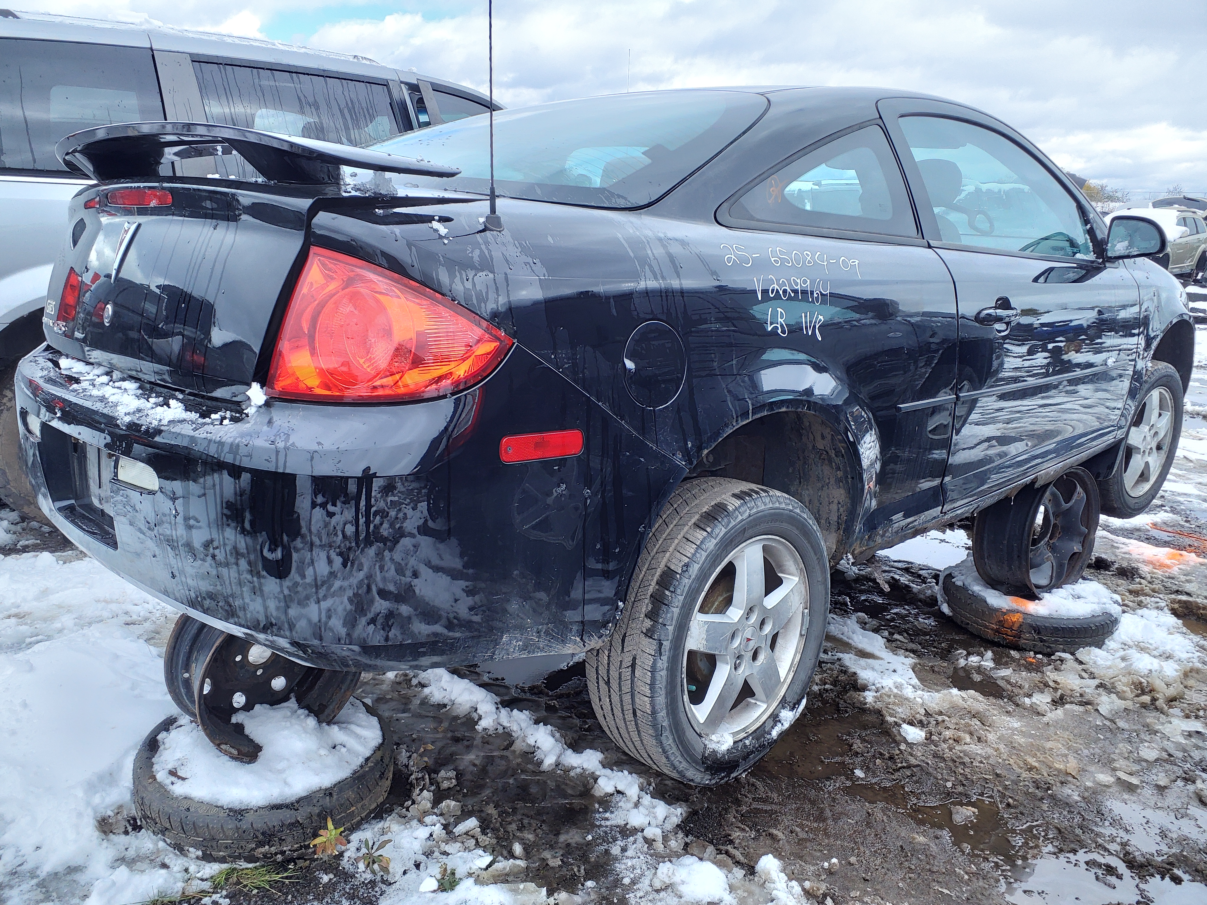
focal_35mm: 26
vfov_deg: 53.1
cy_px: 452
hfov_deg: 67.3
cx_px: 604
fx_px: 907
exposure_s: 1/135
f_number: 1.9
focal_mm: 3.58
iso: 40
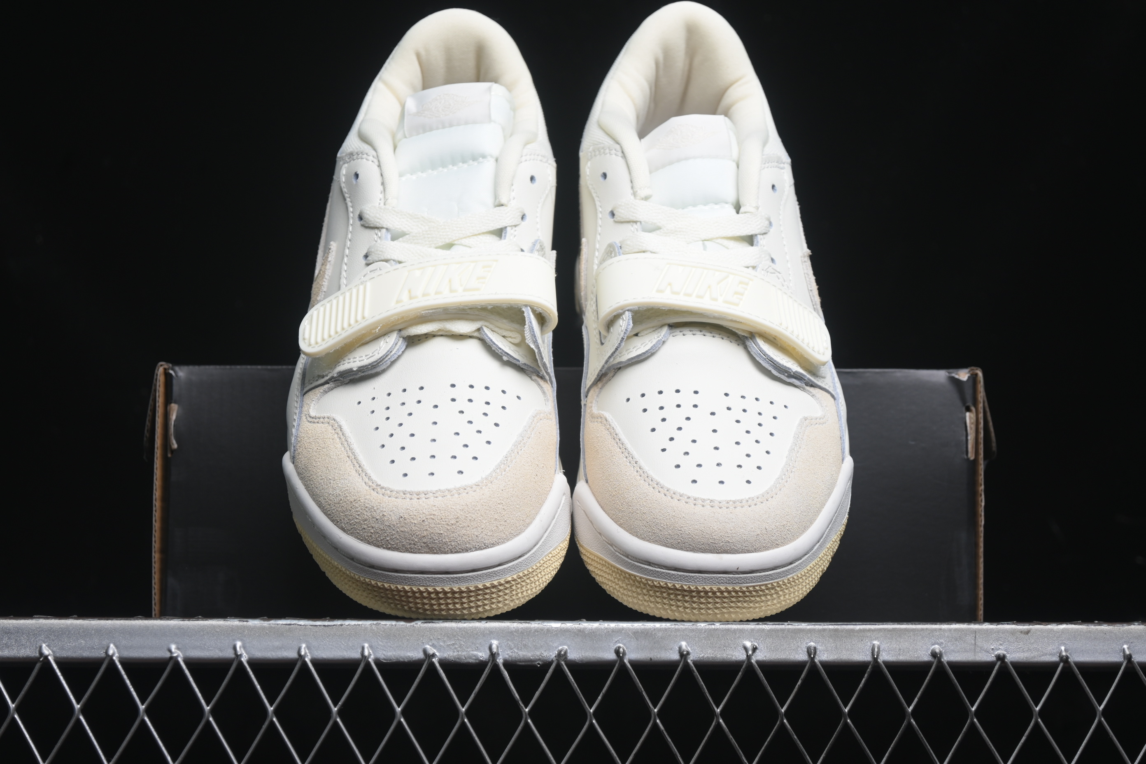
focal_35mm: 75
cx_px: 573
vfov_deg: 18.2
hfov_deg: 27.0
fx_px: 2387
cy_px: 382
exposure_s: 1/60
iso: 160
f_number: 6.3
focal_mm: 50
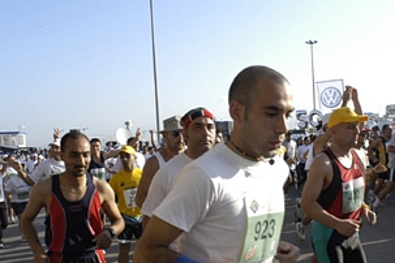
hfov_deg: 45.2
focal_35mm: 43
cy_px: 171
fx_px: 472
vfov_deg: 31.0
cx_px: 239
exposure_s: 1/320
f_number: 7.1
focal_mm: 20
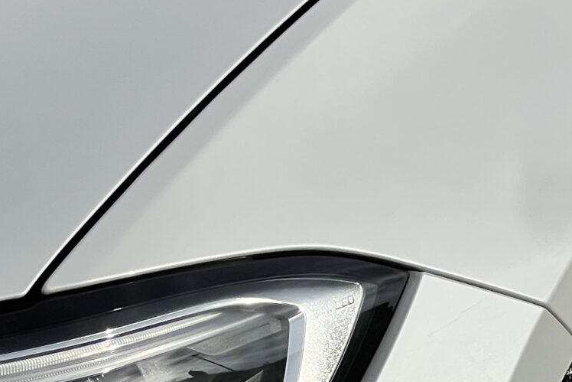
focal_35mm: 274
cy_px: 397
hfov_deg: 7.5
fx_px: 4354
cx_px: 392
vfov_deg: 5.0
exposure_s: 1/1508
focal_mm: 9
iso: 32
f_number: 2.8
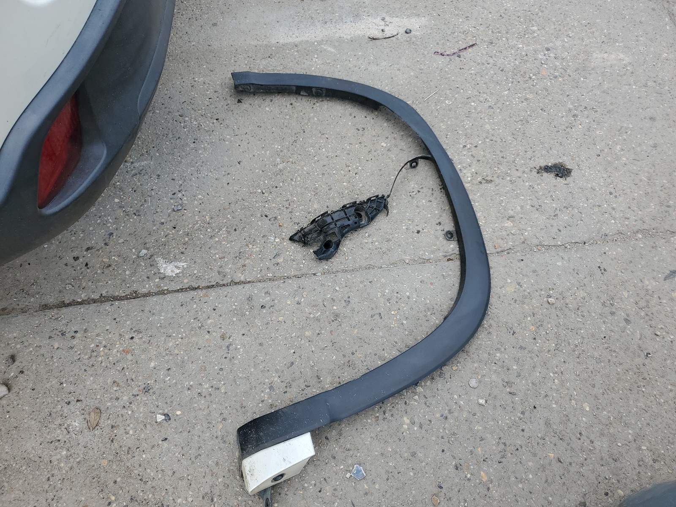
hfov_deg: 67.3
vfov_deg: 53.1
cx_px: 338
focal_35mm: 26
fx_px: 508
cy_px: 254
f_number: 1.5
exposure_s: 1/588
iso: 50
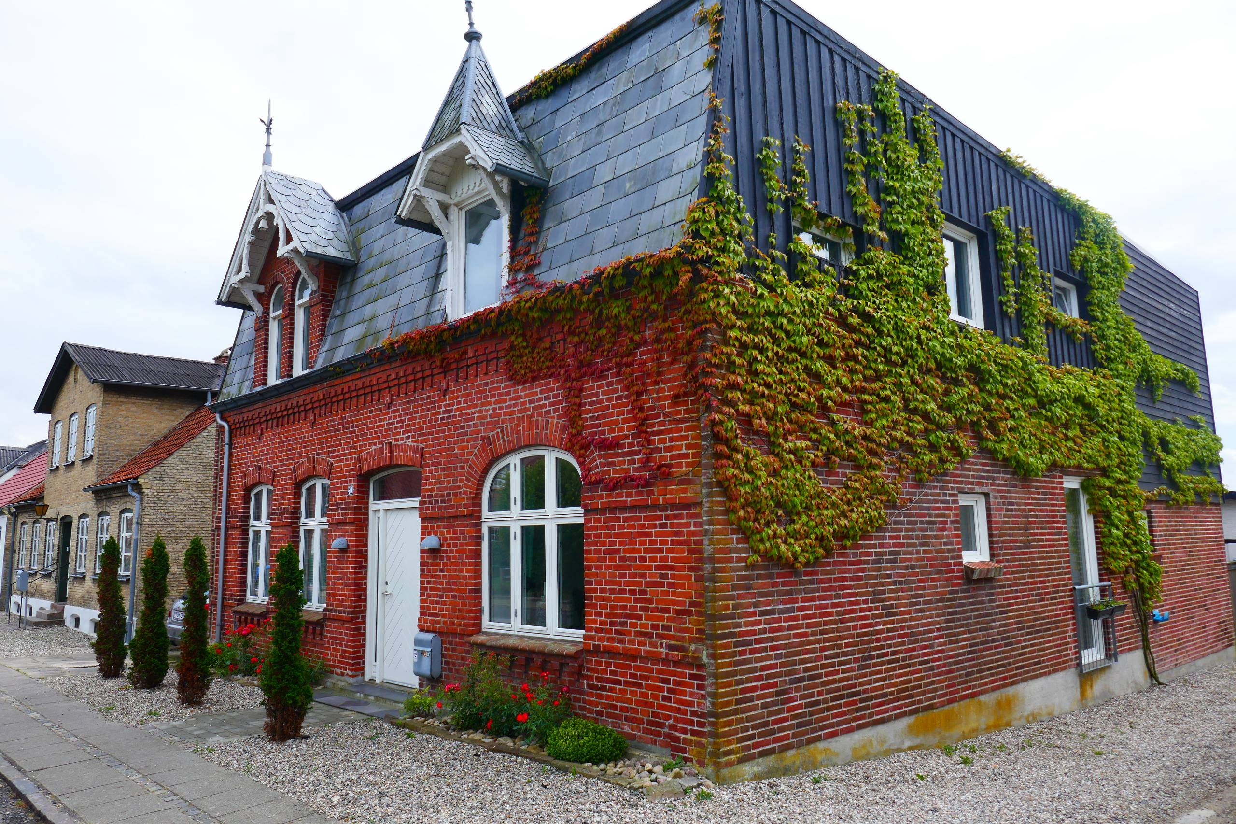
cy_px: 412
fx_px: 858
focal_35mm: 25
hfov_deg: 71.5
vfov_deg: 51.3
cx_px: 618
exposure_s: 1/500
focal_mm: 9.1
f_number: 5
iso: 125
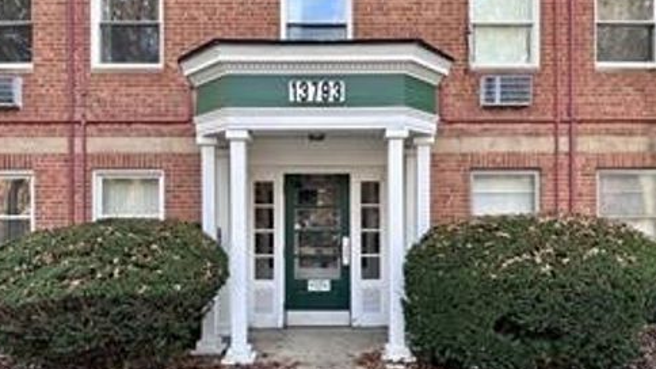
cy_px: 219
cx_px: 321
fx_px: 470
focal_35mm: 27
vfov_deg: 42.7
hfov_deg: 69.9
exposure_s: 1/355
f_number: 1.78
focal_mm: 6.86
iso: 80
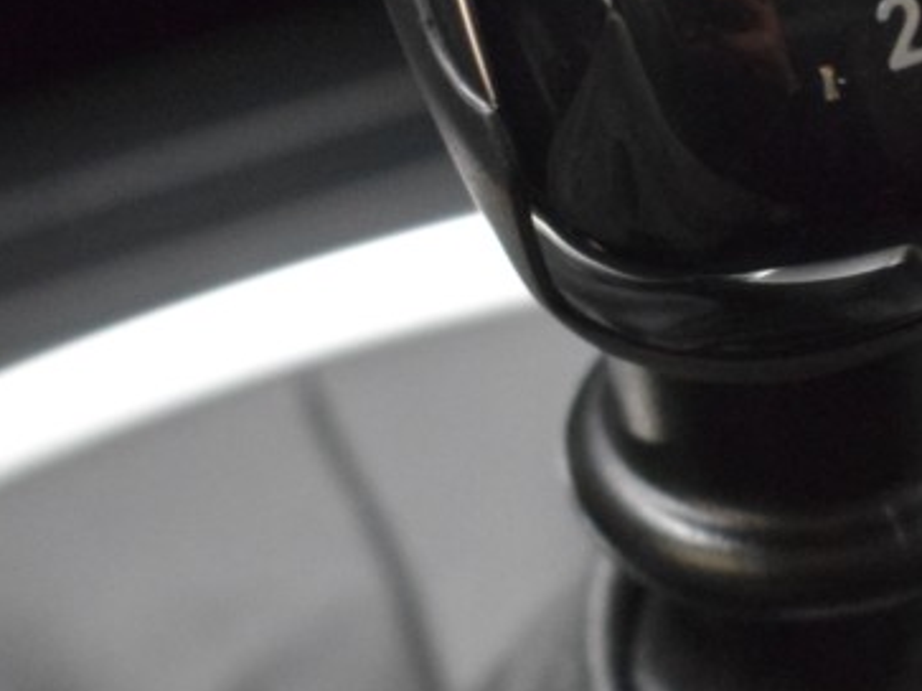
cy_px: 587
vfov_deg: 10.8
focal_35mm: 137
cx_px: 800
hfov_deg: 14.3
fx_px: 3647
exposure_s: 1/50
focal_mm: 23
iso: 3200
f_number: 3.8
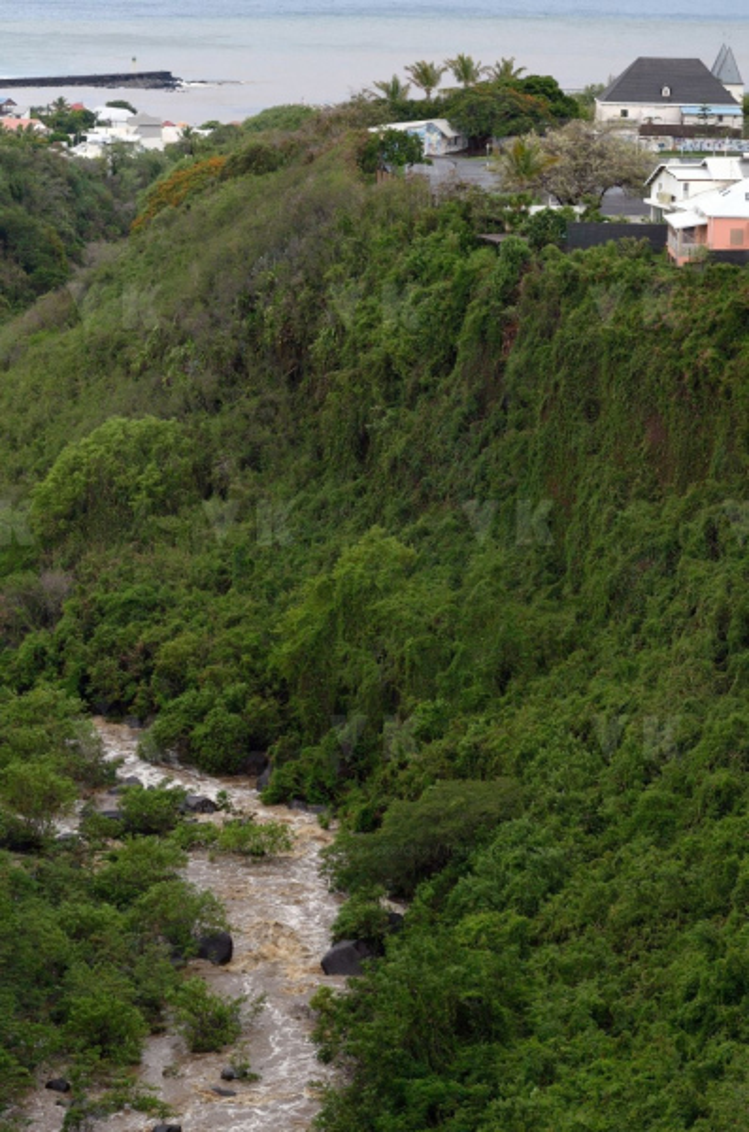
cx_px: 374
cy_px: 566
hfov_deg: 13.0
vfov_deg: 19.5
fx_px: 3294
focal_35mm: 105
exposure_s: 1/160
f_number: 9
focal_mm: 70
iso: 500
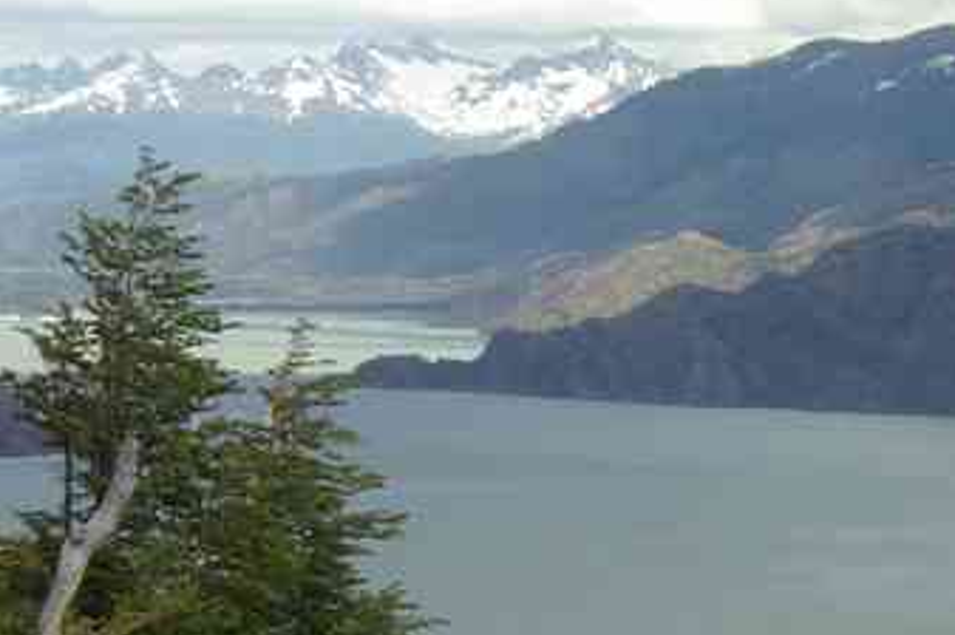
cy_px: 558
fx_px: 6506
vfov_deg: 5.6
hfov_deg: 8.4
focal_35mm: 245
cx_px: 873
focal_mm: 55
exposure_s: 1/250
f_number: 8
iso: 100
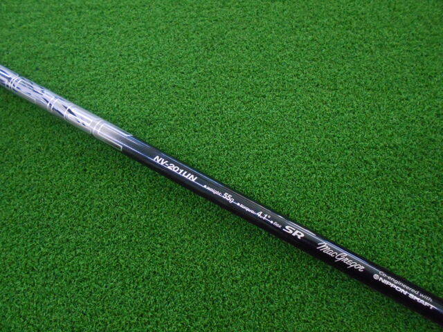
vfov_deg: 53.1
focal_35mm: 26
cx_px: 222
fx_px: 333
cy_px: 166
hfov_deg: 67.3
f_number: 3.2
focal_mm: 4.6
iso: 800
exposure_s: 1/200
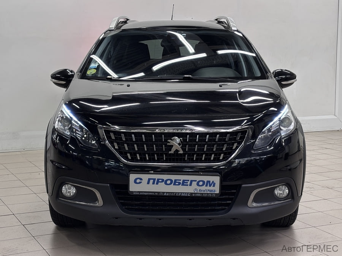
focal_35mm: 52
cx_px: 171
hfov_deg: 36.8
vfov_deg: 28.0
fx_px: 514
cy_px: 128
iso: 64
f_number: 1.6
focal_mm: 5.96
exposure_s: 1/50
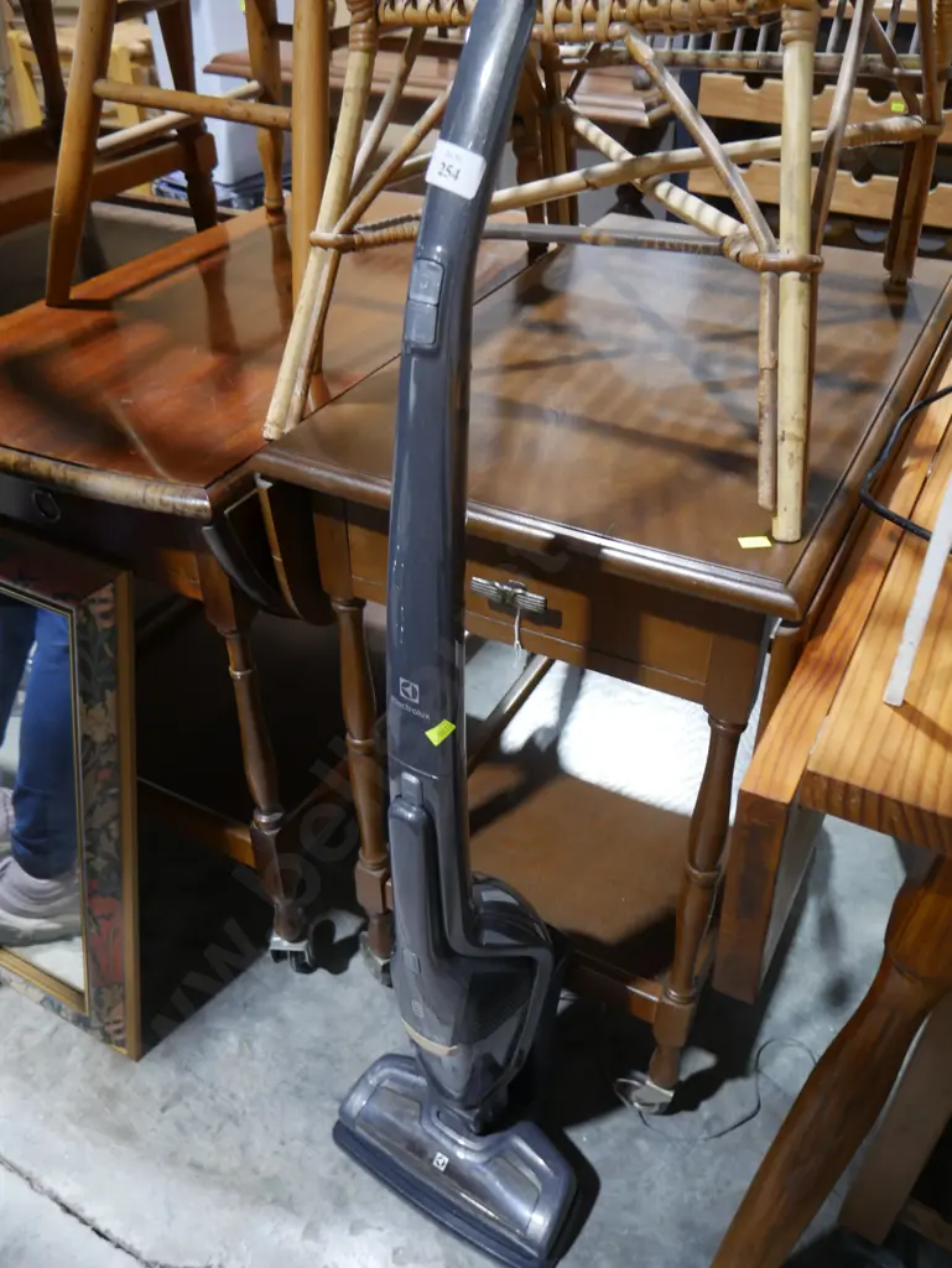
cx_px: 476
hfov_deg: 49.8
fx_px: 1026
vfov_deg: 63.4
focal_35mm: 28
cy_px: 634
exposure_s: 1/60
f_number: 3.5
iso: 500
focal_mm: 14
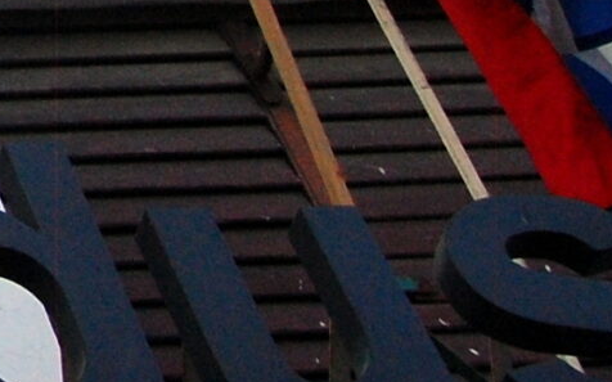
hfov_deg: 11.0
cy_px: -626
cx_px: -1029
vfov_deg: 8.0
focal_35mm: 148
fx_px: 2467
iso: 800
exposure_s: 1/400
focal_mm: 18
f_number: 10
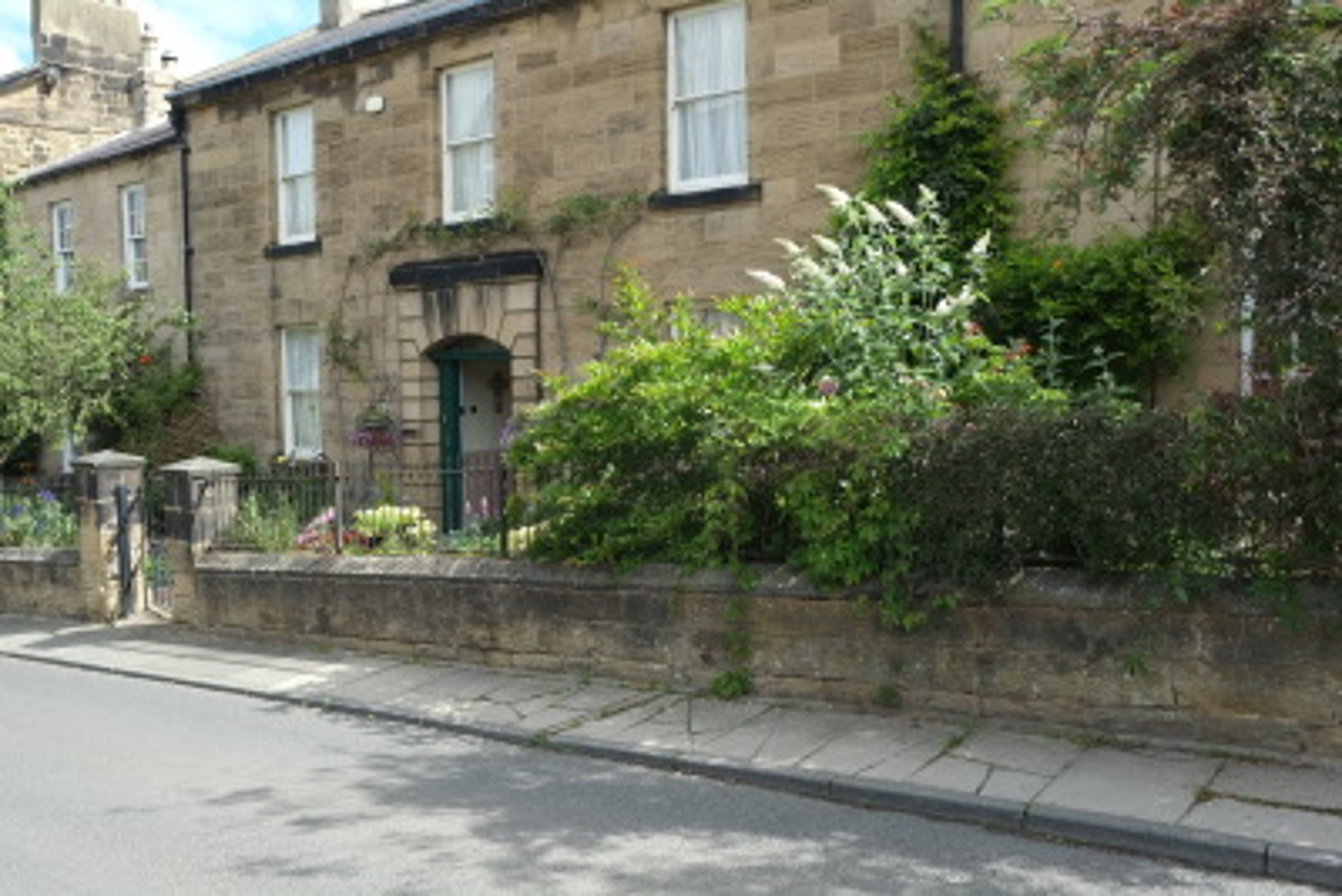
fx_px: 1305
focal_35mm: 35
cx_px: 671
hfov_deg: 54.4
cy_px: 448
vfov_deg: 37.9
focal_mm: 23
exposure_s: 1/240
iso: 200
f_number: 5.6
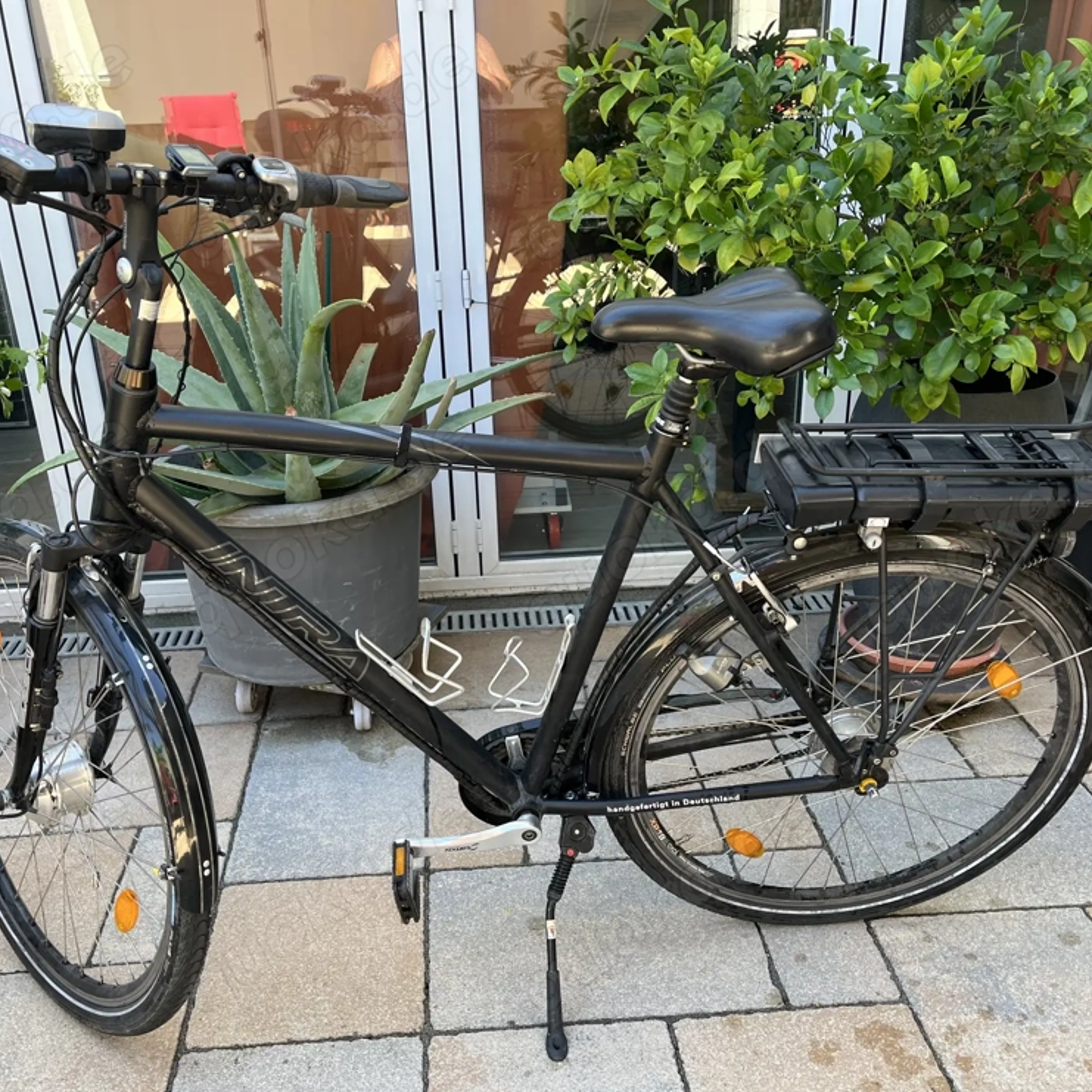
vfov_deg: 52.5
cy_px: 547
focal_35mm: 31
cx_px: 505
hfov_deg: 52.5
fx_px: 1106
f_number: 1.6
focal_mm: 5.1
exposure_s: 1/122
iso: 40
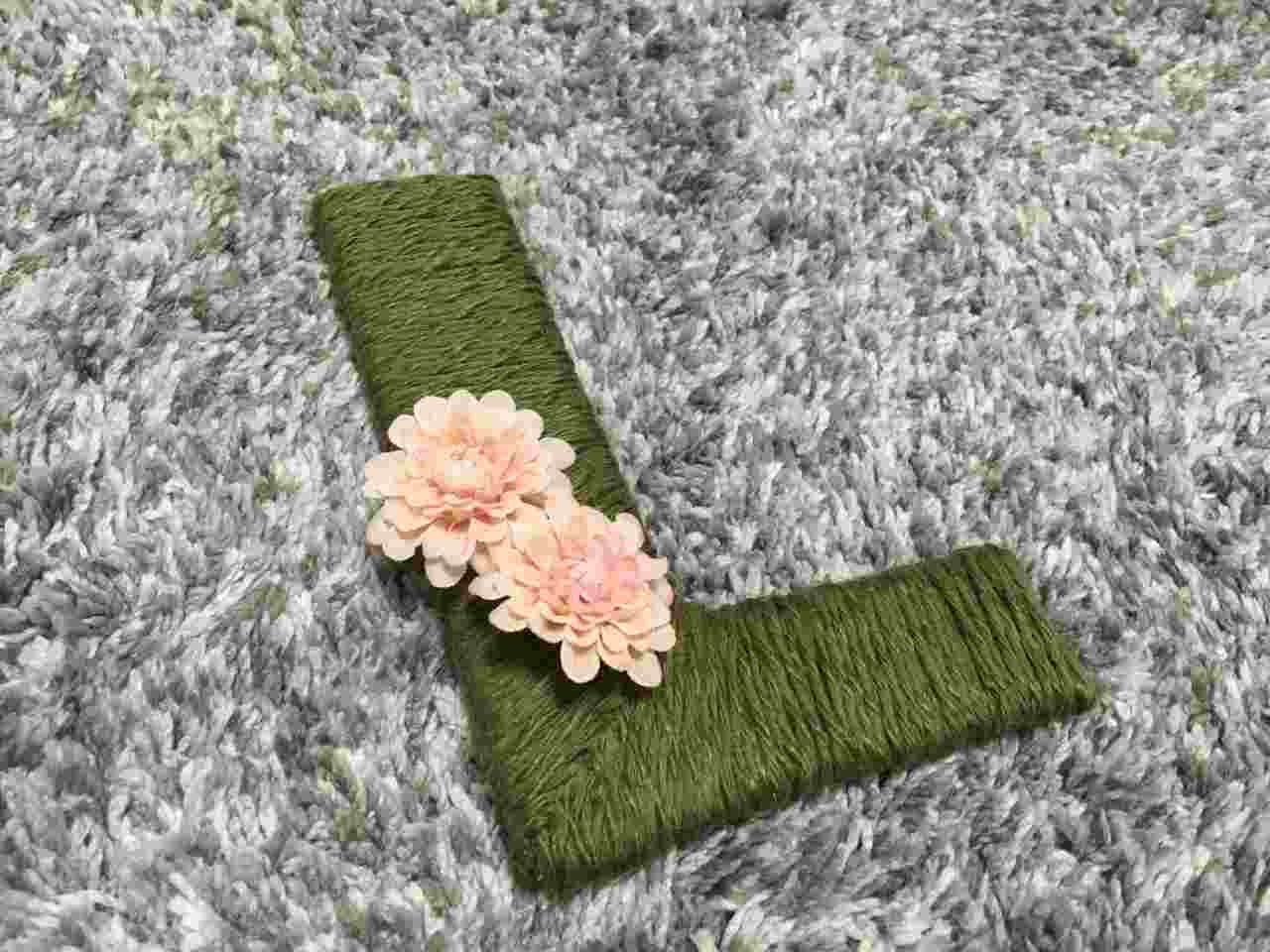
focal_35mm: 29
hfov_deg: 61.7
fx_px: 1064
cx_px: 635
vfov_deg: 48.2
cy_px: 476
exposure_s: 1/30
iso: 200
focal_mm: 4.15
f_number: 2.2
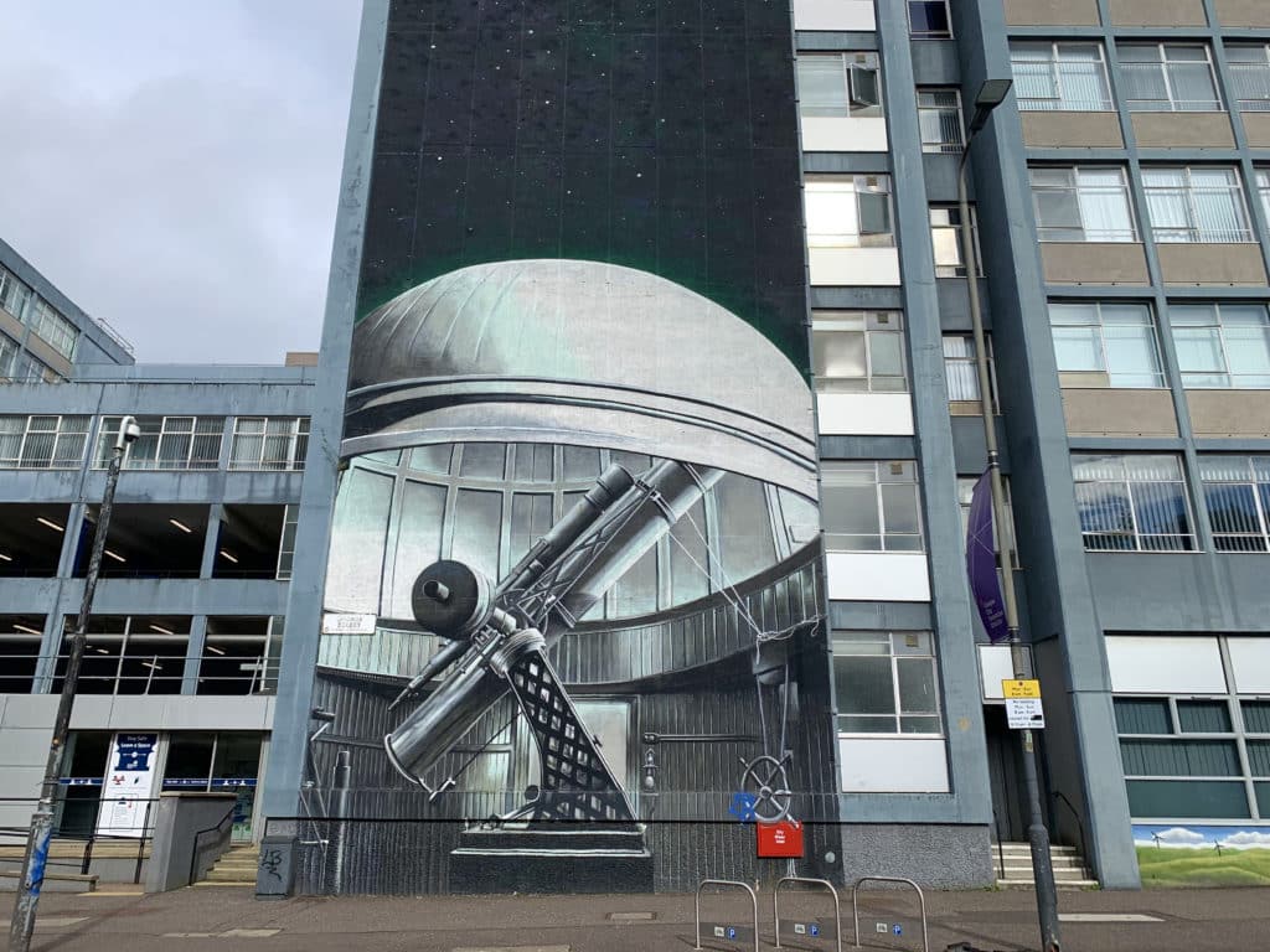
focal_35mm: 26
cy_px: 476
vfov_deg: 53.1
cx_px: 635
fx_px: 954
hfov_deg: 67.3
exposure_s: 1/2915
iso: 25
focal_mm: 4.25
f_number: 1.8
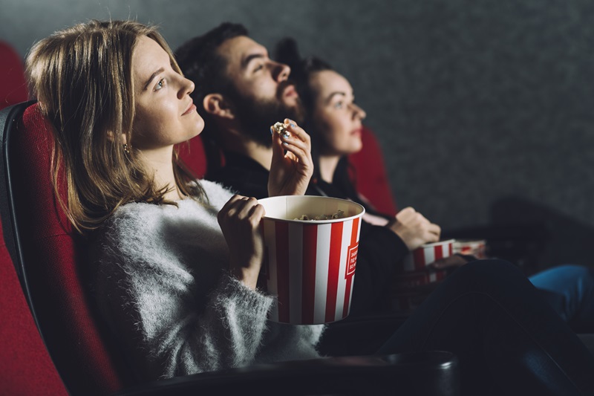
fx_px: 1402
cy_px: 198
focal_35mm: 85
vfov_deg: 16.1
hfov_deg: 23.9
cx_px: 297
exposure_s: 1/160
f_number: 3.5
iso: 400
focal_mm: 85
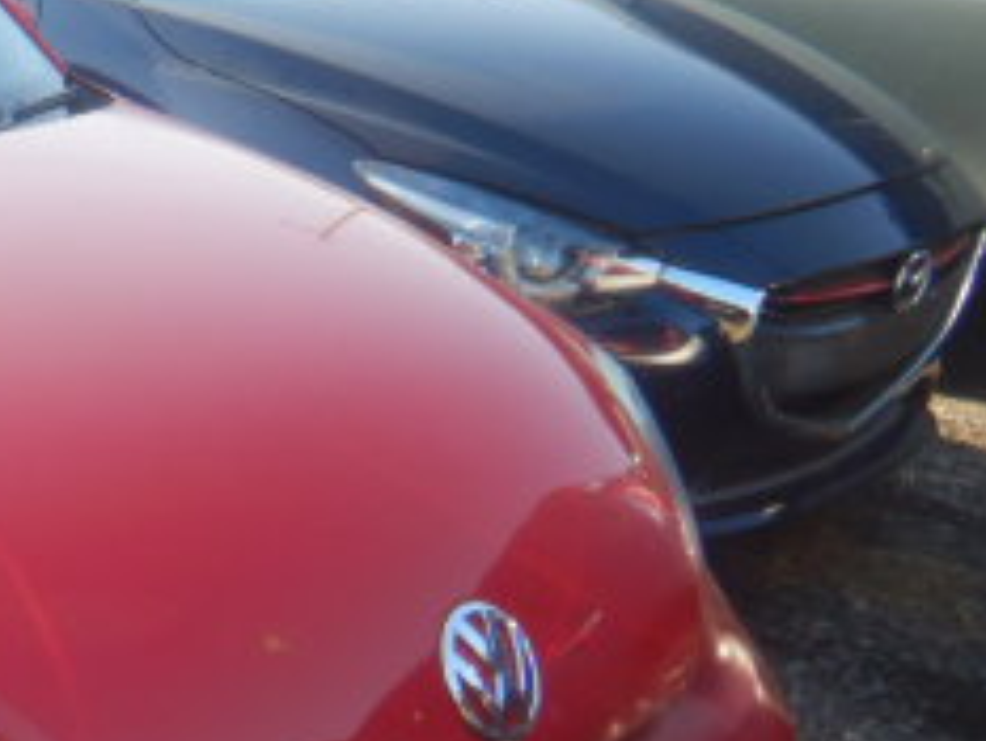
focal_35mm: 66
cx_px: -330
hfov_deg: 25.0
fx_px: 1881
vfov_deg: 22.1
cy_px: 555
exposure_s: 1/80
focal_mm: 4.3
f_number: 2.8
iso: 125
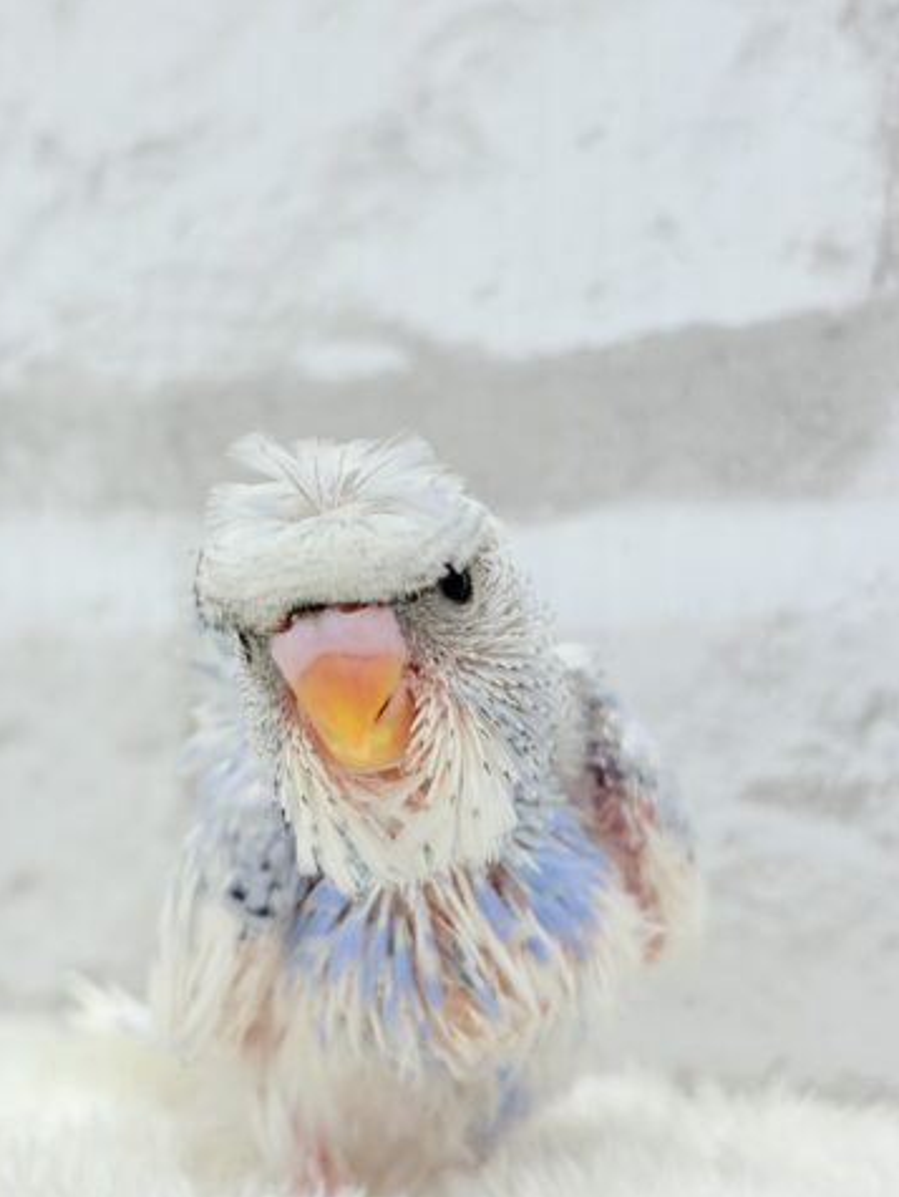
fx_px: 2421
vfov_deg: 27.8
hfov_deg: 20.9
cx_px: 257
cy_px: 597
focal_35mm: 70
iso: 64
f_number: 1.6
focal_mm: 5.96
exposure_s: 1/100
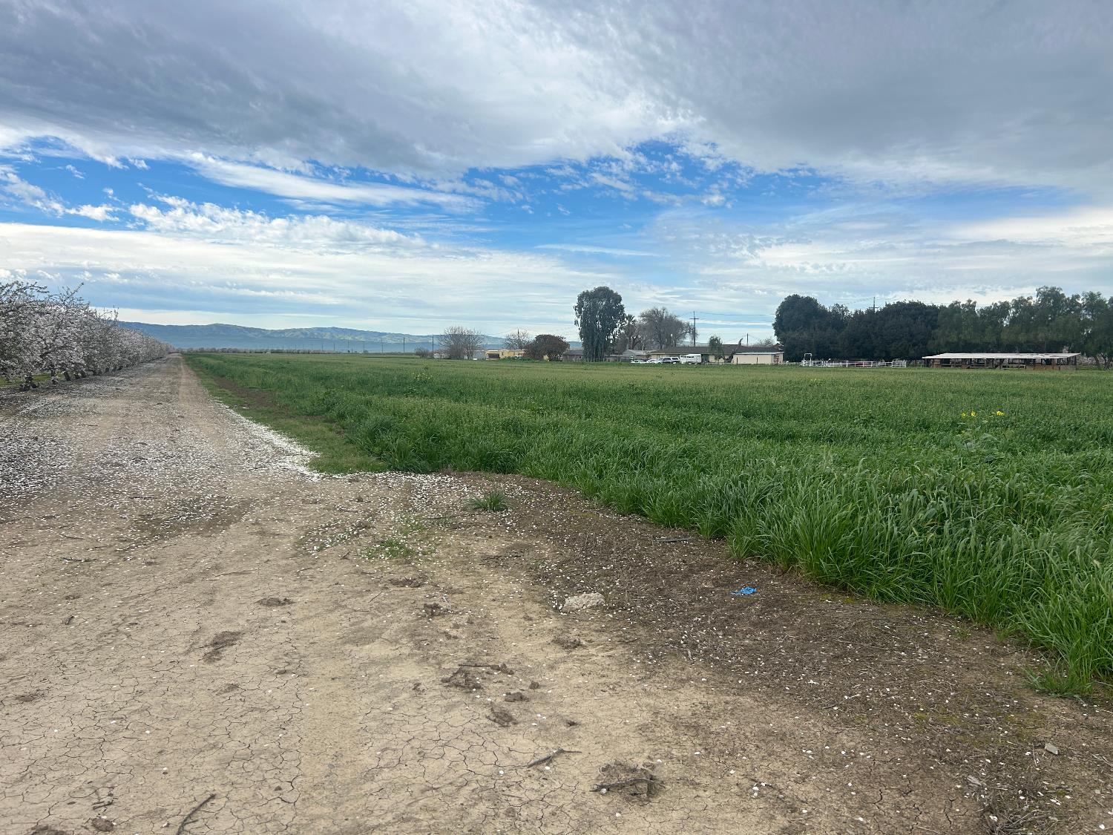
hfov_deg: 67.3
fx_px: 836
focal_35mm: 26
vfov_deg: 53.1
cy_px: 418
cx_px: 556
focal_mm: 5.7
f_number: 1.5
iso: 50
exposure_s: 1/4115
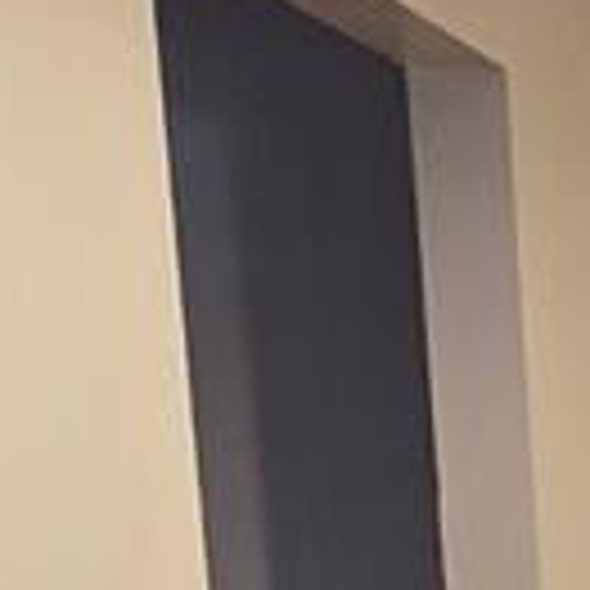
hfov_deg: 13.1
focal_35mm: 105
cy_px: 991
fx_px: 2025
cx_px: 1356
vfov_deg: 14.9
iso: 100
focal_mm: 2.2
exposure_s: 1/60
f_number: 2.2
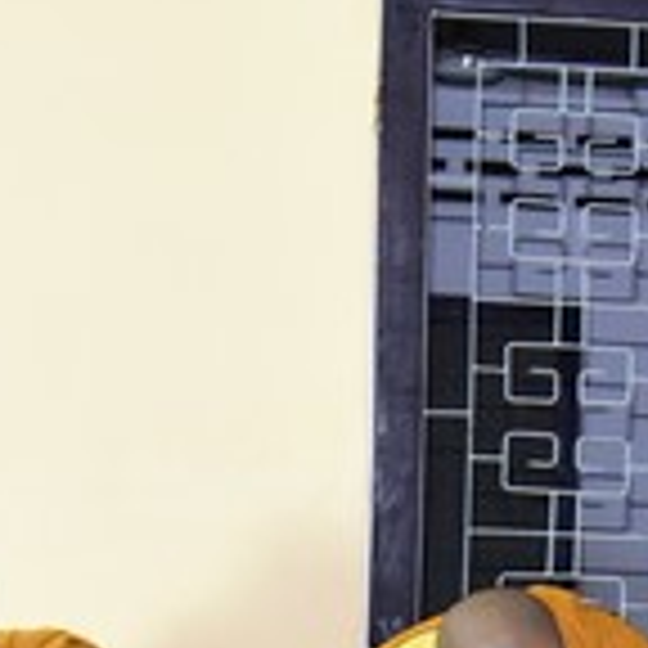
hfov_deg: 8.7
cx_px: 752
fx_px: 4236
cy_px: 945
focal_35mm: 200
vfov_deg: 8.6
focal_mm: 52
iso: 2000
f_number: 4.5
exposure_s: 1/50
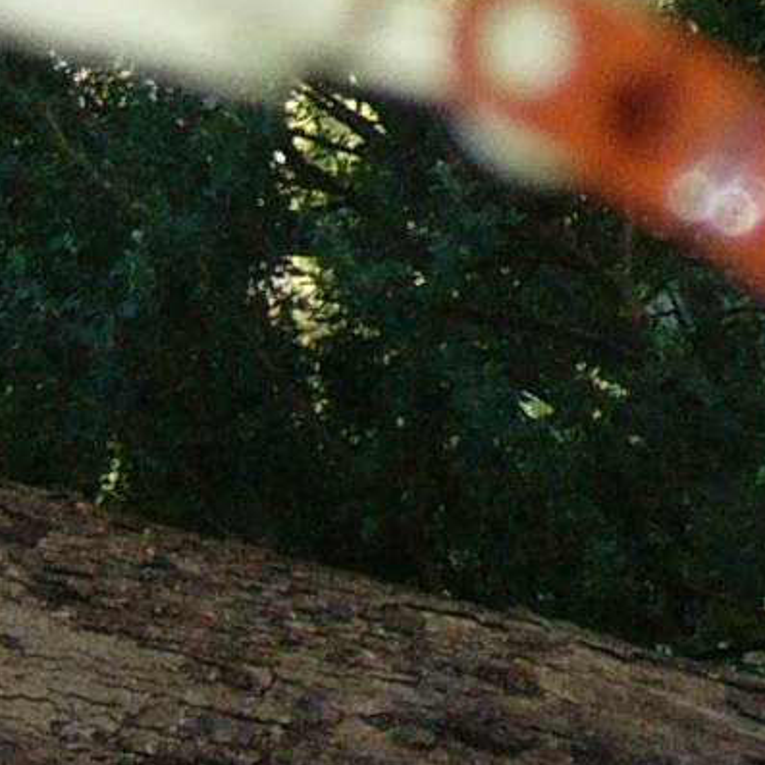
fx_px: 10126
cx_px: 324
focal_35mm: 405
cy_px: -761
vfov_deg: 4.3
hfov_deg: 4.3
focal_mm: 13.1
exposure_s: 1/60
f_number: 4.3
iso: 100
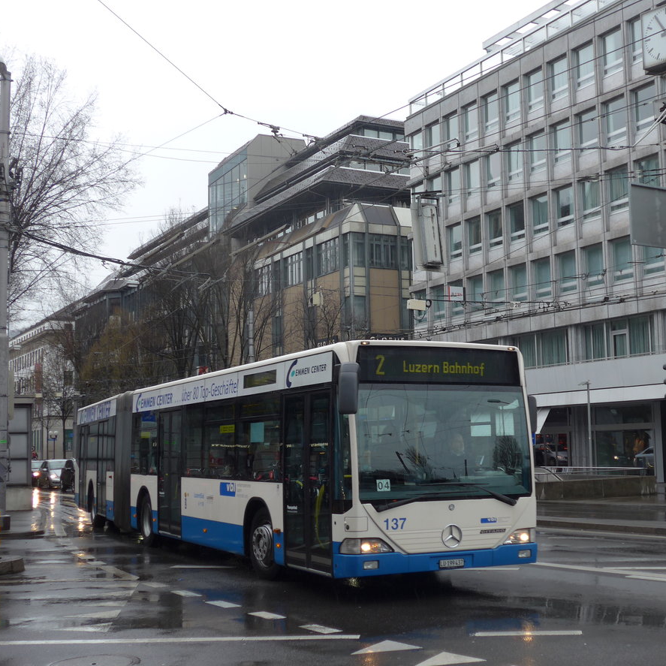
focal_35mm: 49
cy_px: 337
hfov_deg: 34.5
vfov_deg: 34.7
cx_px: 409
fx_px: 1067
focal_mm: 8.4
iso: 100
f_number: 2.8
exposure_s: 1/250
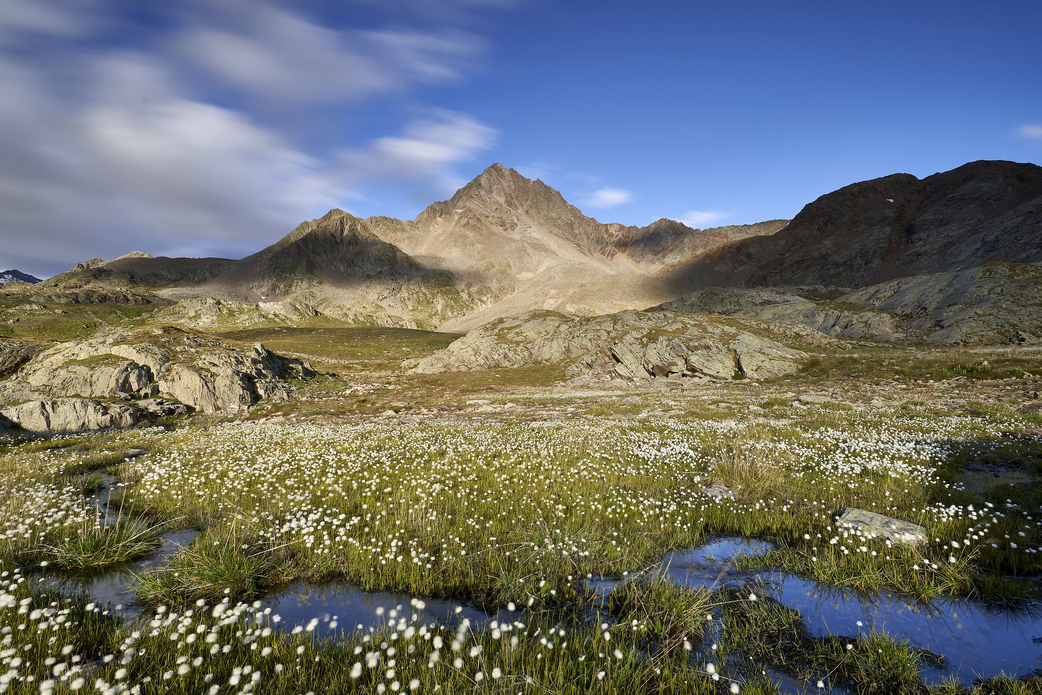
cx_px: 521
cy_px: 348
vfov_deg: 73.7
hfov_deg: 96.7
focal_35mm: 16
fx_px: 463
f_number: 14
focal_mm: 16
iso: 50
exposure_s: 15
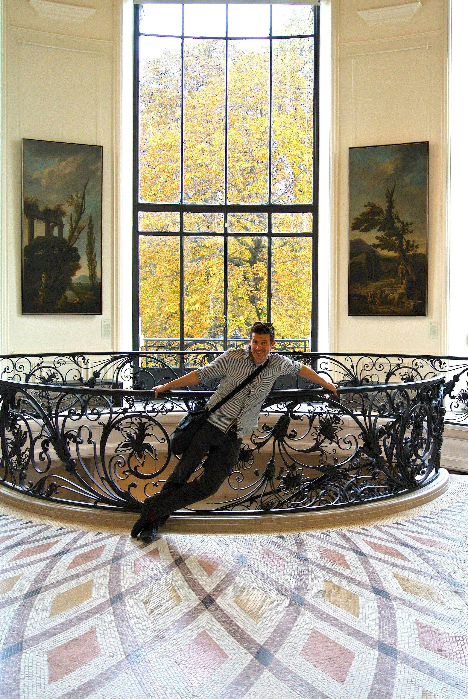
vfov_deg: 46.3
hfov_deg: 32.0
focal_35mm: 42
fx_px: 817
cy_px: 350
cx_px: 234
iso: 200
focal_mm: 15.7
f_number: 4.2
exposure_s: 1/100
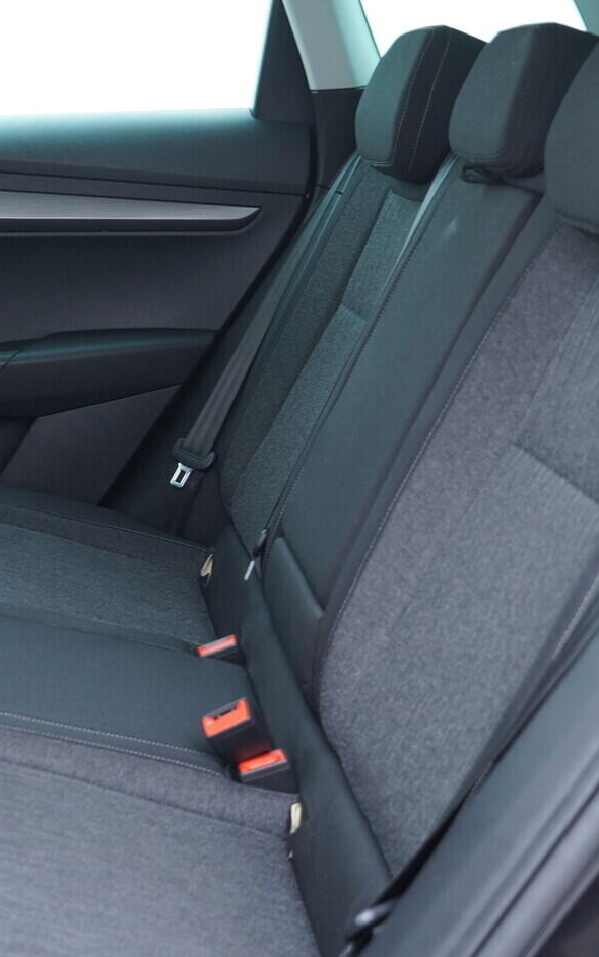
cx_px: 60
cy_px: 472
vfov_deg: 36.3
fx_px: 1462
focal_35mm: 56
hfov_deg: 22.6
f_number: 2.8
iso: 500
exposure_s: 1/40
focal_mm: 24
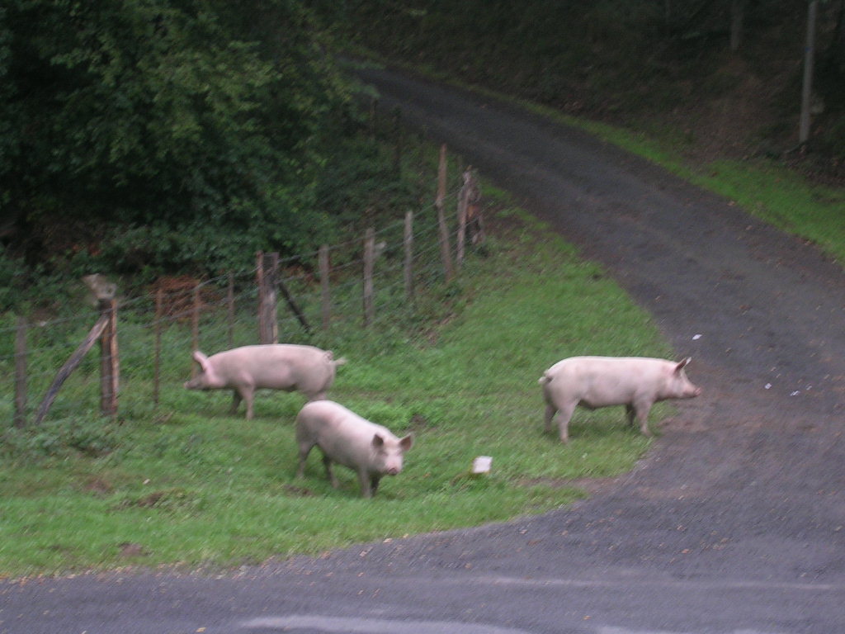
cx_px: 422
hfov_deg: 18.7
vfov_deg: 14.1
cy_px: 317
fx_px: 2563
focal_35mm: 105
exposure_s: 1/30
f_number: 4.9
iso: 58
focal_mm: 16.2
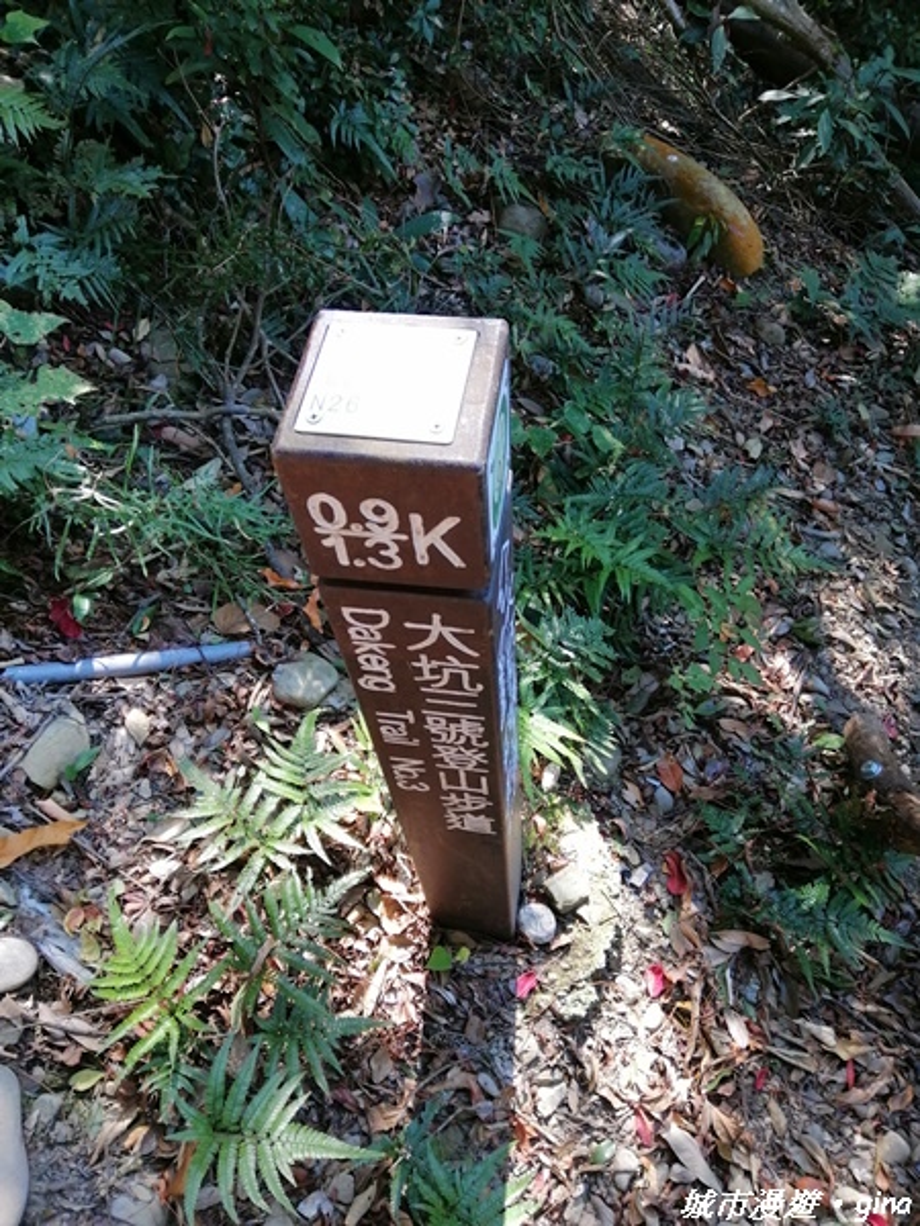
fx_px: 921
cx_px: 460
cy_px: 613
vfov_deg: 67.3
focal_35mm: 26
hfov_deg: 53.1
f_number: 2.2
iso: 64
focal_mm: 3.81
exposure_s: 1/60
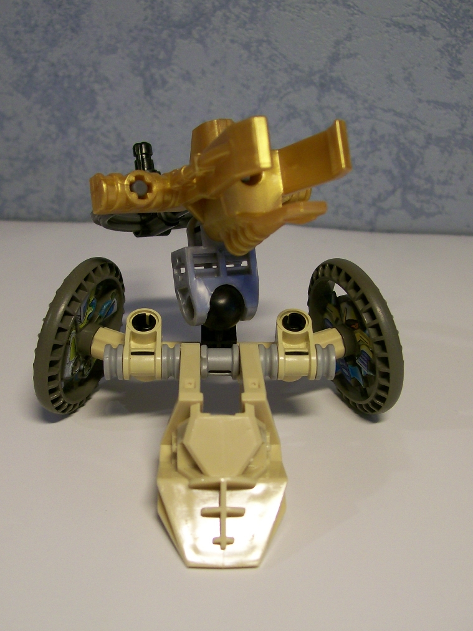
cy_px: 337
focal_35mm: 41
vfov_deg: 45.7
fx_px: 747
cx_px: 209
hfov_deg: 35.1
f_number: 2.7
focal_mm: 6
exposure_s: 1/32
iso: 87
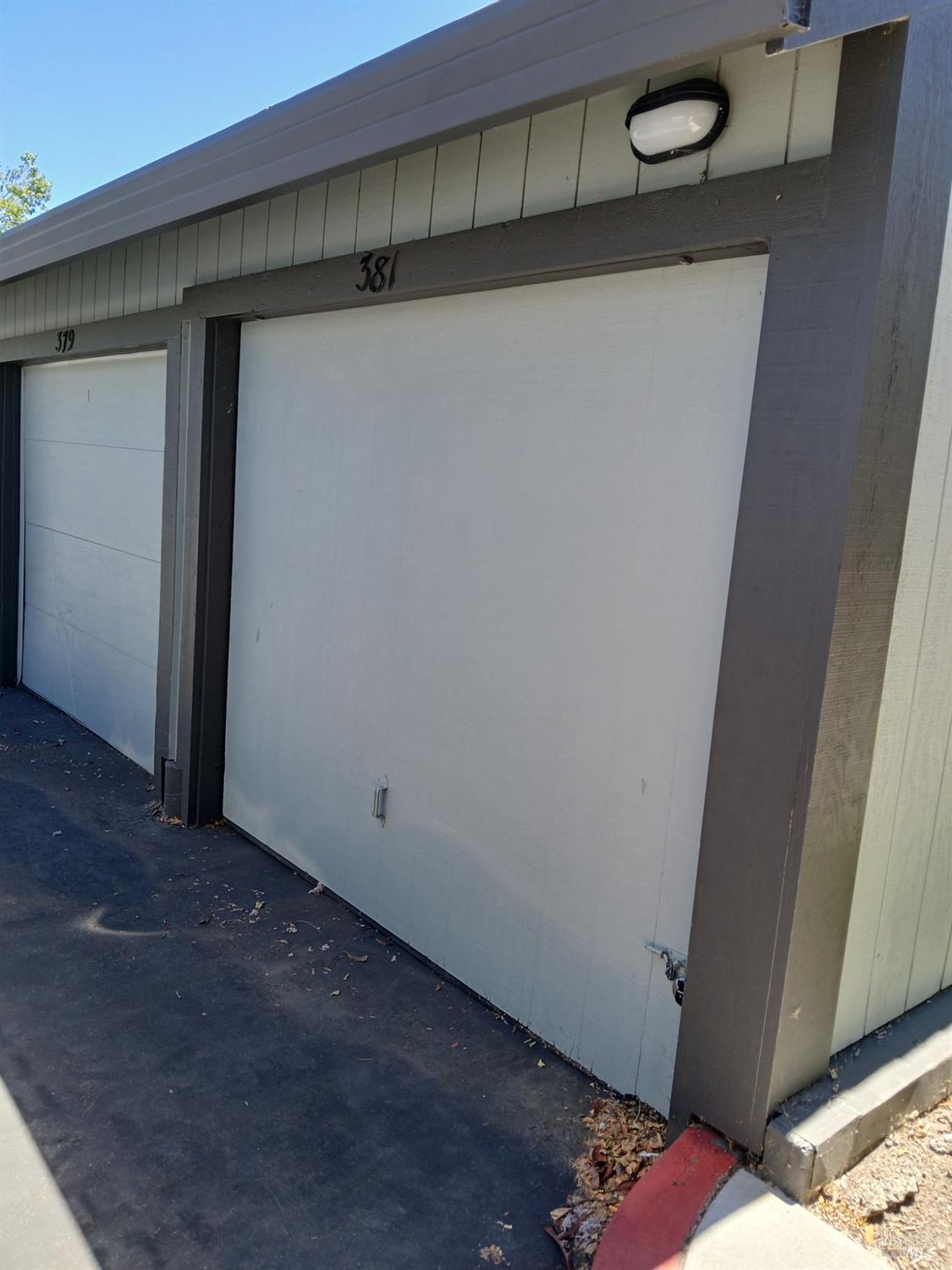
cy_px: 635
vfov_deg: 67.3
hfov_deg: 53.1
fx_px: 953
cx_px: 476
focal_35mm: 26
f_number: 1.8
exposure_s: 1/128
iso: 20
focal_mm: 3.98
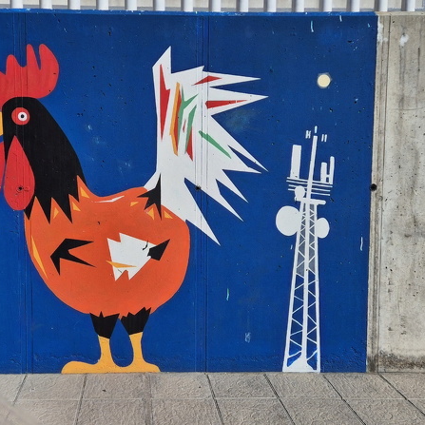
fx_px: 500
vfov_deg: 46.0
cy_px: 205
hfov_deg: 45.6
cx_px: 155
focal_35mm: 36
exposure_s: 1/5000
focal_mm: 5.4
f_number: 1.8
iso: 25
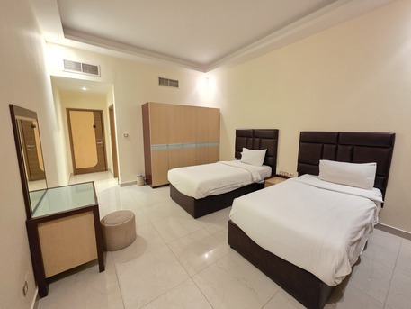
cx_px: 206
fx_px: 154
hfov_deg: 106.2
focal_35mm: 13
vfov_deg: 89.9
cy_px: 154
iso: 1250
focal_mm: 2.2
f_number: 1.9
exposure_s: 1/50
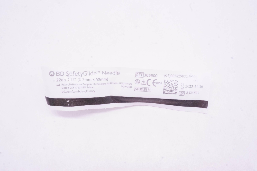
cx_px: 128
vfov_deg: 35.4
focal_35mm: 38
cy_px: 86
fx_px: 267
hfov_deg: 51.3
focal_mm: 25
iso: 1600
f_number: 22
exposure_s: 1/20
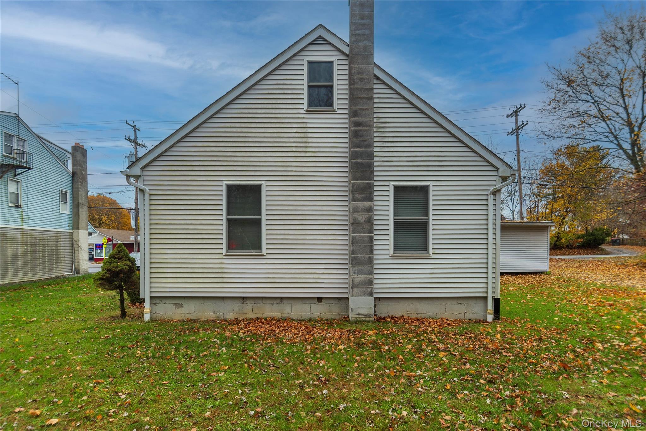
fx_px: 341
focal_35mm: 19
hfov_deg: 86.9
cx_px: 323
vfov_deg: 64.5
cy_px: 216
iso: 100
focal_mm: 13
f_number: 4.5
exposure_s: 1/80
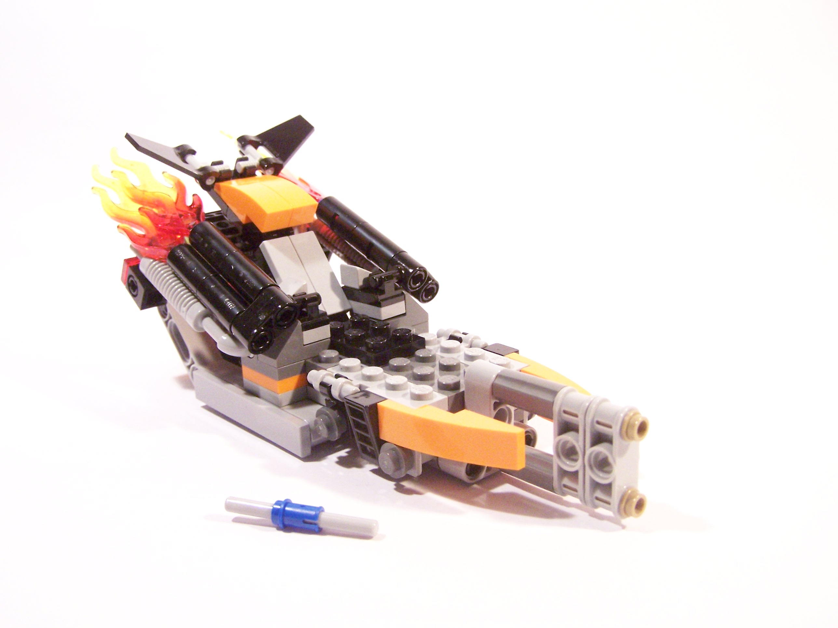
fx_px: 920
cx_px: 419
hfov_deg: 49.0
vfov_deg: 37.7
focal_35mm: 38
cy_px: 314
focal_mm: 6.3
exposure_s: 1/30
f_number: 3.6
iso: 400
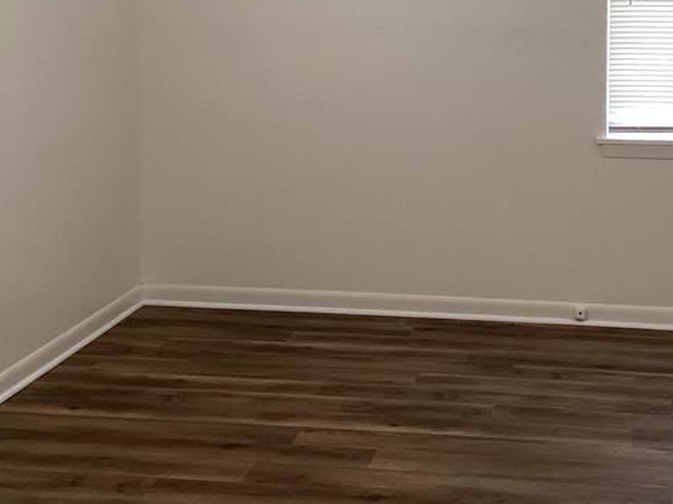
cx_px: 427
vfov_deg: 22.4
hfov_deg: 30.1
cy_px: 57
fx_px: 1244
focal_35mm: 64
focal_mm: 3.3
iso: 160
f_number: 2.4
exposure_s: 1/60
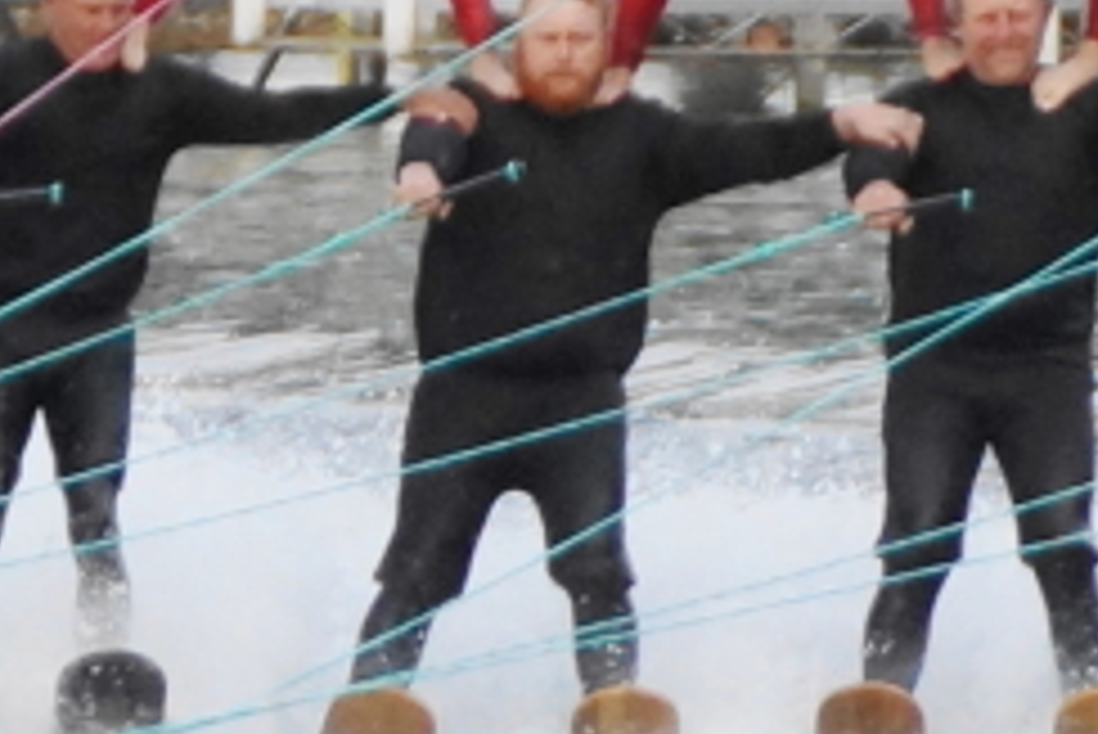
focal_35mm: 921
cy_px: -581
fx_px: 28106
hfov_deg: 2.2
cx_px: 788
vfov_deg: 1.5
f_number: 6.3
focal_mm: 150
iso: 500
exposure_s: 1/250
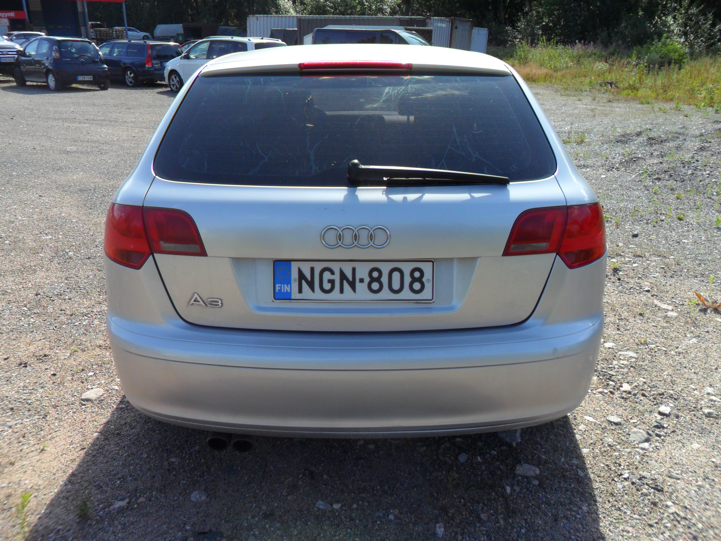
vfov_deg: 51.4
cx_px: 360
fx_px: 562
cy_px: 270
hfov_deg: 65.3
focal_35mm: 27
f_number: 3.5
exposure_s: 1/500
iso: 80
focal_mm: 4.9
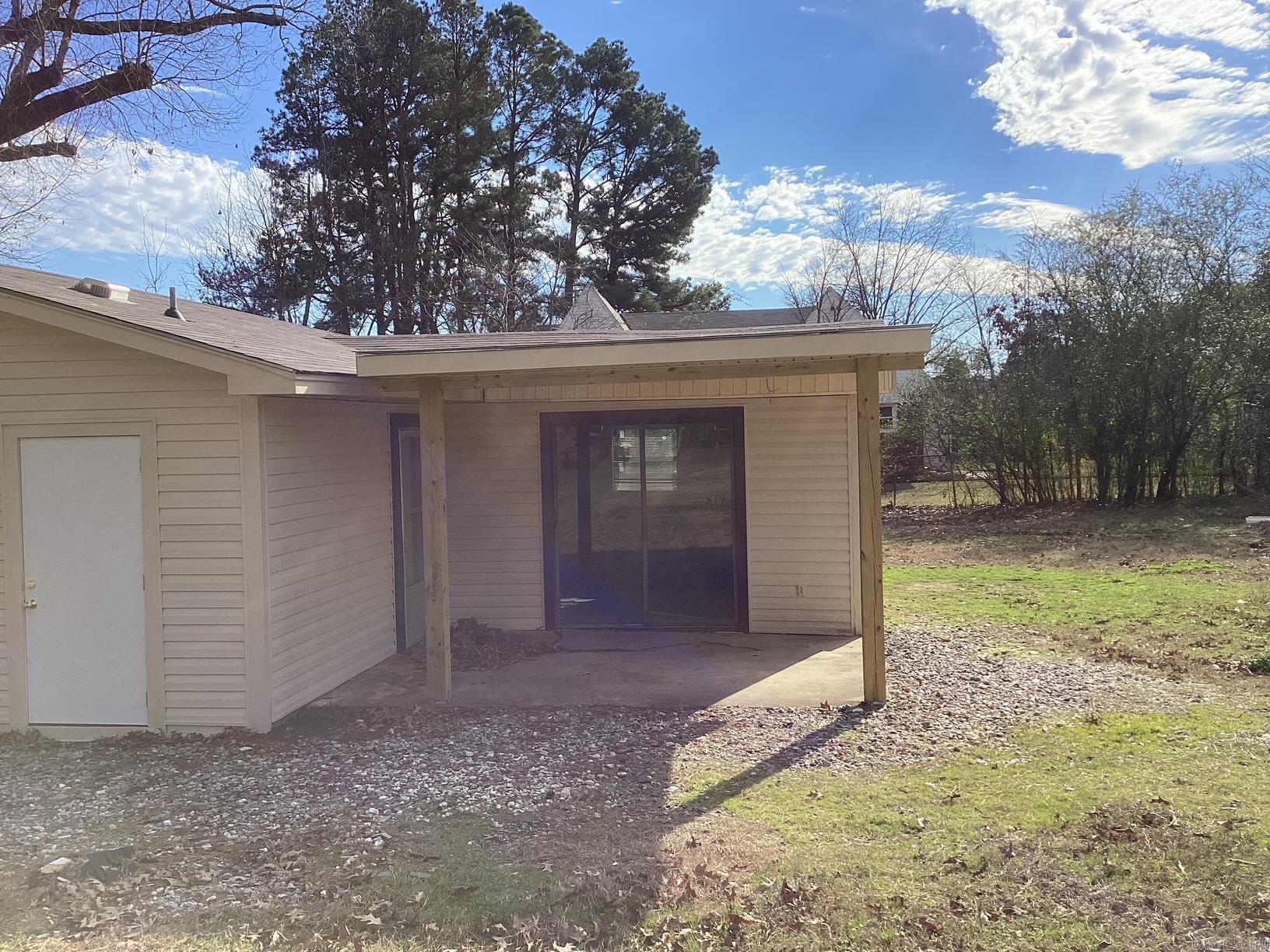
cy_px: 476
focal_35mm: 31
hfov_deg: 58.4
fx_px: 1137
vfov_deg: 45.4
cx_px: 635
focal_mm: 3.3
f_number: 2.4
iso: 25
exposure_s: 1/1335
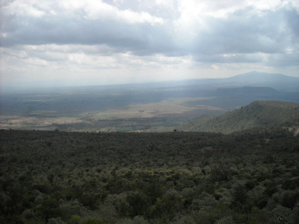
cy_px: 112
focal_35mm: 35
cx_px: 150
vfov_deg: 40.7
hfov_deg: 52.6
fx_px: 302
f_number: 5.6
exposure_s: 1/337
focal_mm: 5.7
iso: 64
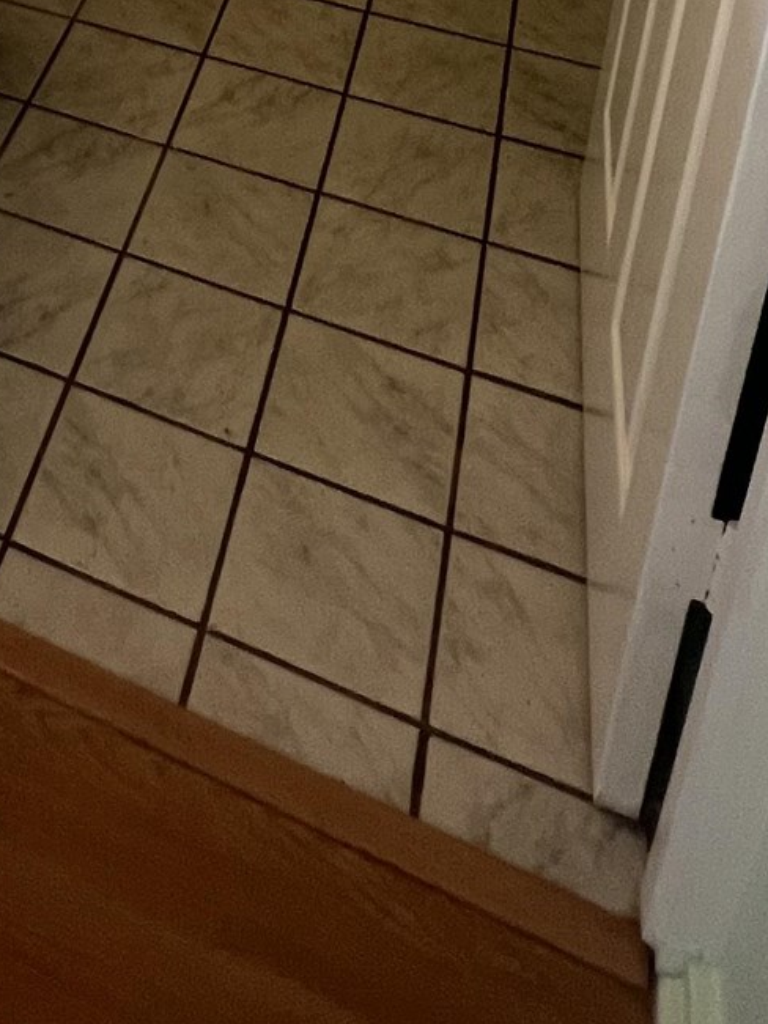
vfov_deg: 29.3
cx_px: -148
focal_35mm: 46
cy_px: -433
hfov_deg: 27.7
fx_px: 1361
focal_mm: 1.57
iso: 160
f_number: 1.8
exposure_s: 1/60
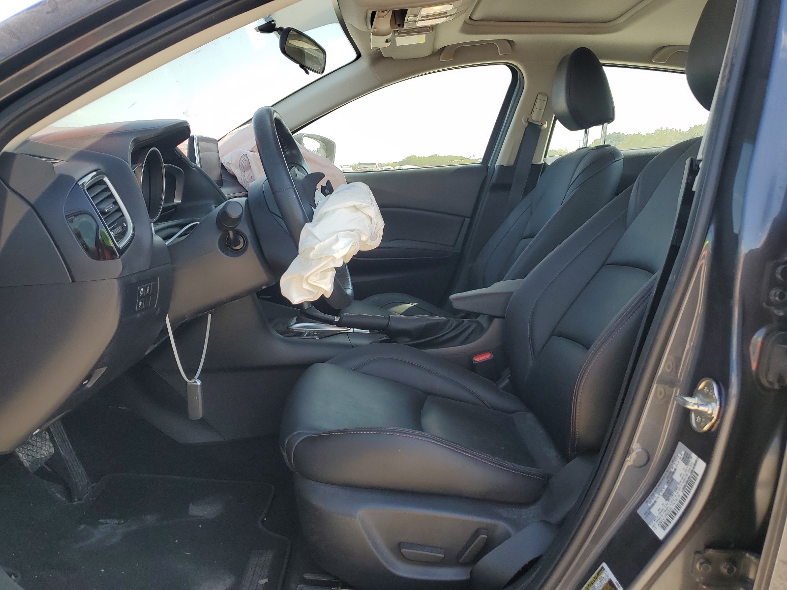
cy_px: 295
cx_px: 394
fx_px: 591
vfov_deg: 53.1
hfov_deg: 67.3
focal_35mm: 26
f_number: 1.5
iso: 50
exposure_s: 1/769
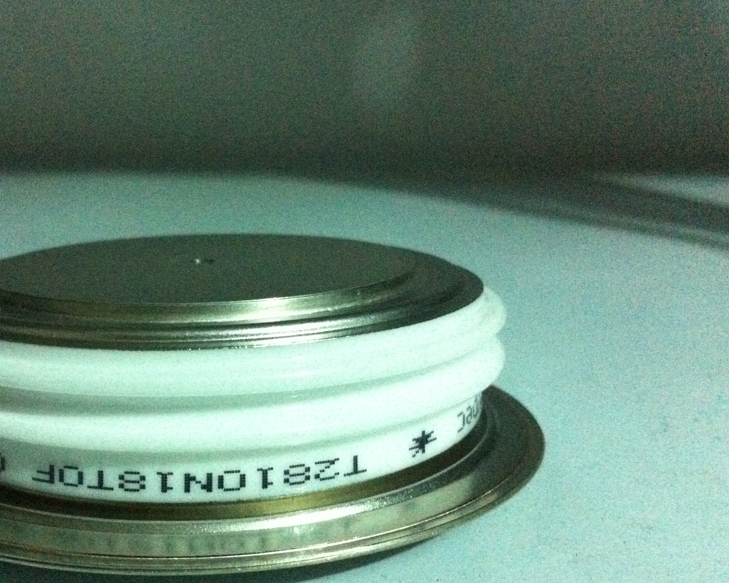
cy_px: 337
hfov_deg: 39.2
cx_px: 265
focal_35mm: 47
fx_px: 1014
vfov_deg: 32.0
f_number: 2.8
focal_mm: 3.85
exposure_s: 1/15
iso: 1000
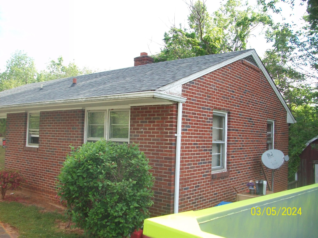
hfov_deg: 54.0
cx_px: 159
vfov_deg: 41.8
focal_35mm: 34
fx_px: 312
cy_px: 119
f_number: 2.8
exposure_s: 1/320
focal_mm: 5.7
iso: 80
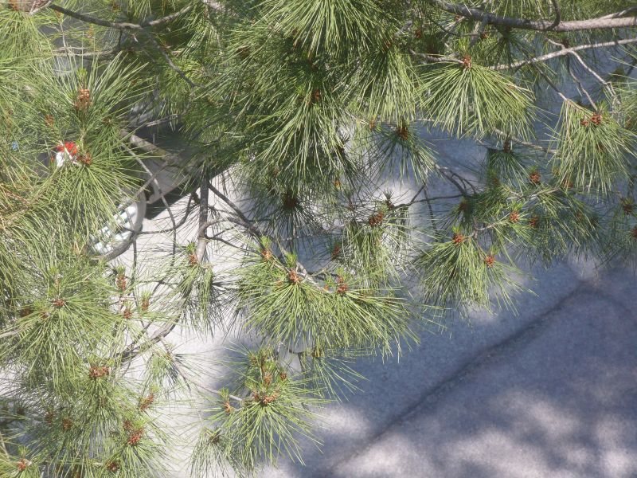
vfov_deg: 6.7
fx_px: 4085
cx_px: 318
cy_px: 239
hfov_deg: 8.9
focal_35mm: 222
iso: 100
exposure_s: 1/250
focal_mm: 36.6
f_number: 4.5
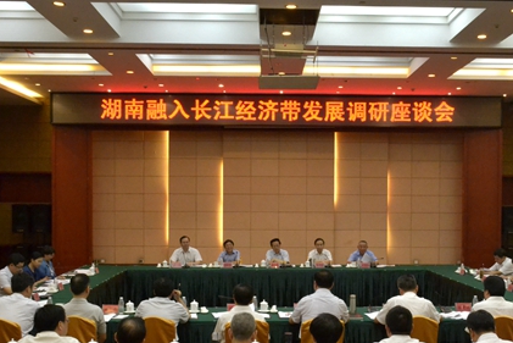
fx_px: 670
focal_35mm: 47
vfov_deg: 28.6
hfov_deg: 41.8
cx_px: 286
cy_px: 217
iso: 3200
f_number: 14
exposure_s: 1/25
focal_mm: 22
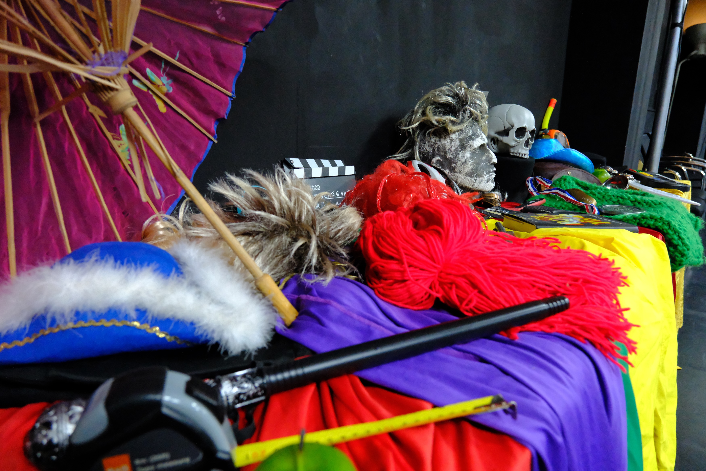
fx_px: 471
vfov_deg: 53.1
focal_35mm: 24
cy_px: 236
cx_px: 353
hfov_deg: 73.7
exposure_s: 1/200
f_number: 4
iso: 10000
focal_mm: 16
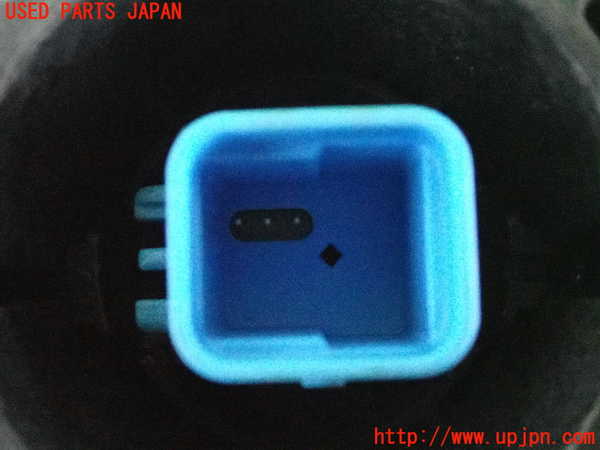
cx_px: 300
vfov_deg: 30.9
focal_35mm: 47
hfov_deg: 40.4
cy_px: 225
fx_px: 815
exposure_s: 1/125
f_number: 3.1
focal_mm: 8.4
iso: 10000
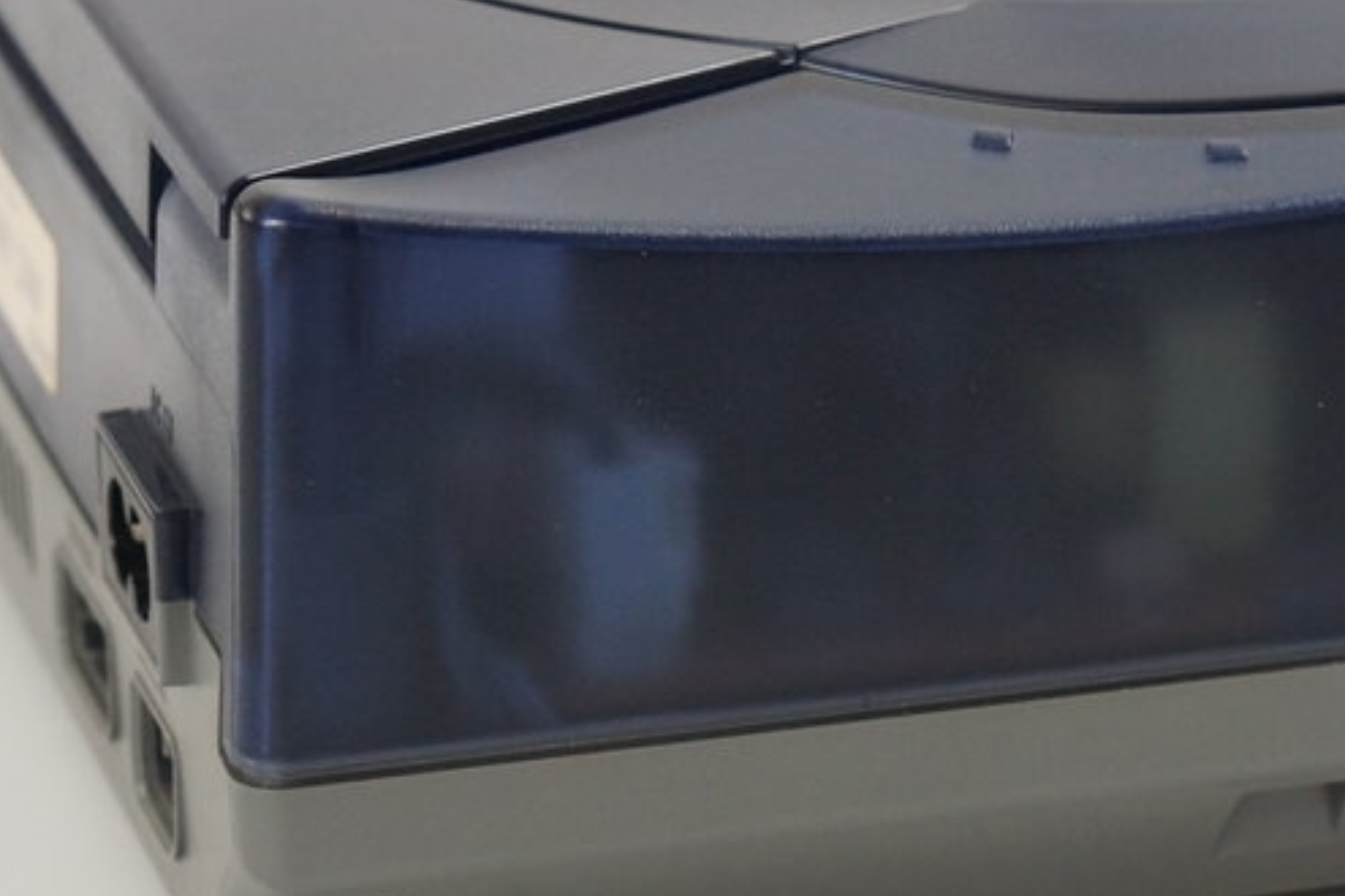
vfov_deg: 7.5
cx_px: 1141
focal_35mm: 182
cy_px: 323
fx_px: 6799
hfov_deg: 11.2
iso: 1000
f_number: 6.3
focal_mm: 50
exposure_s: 1/80
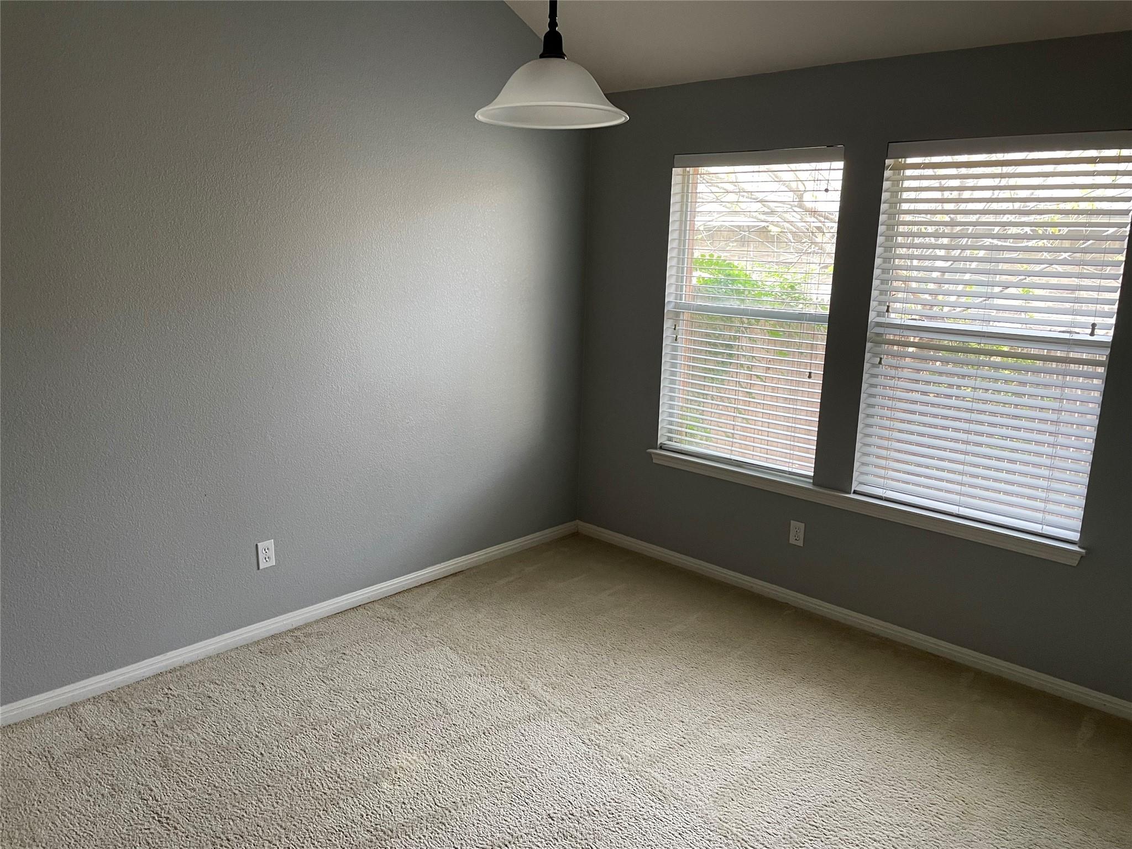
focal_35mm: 26
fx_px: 850
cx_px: 566
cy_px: 424
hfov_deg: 67.3
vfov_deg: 53.1
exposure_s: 1/84
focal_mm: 4.2
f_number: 1.6
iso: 125
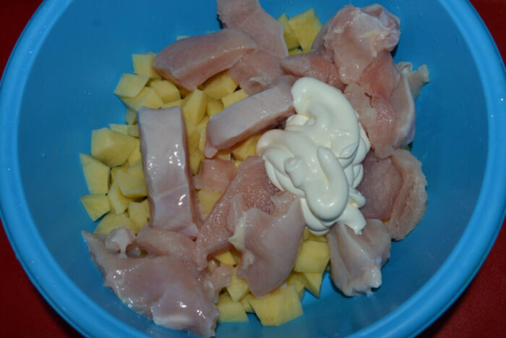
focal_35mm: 36
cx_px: 253
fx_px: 506
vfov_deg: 36.9
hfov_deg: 53.1
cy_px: 169
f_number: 8
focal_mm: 24
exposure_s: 1/60
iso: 100
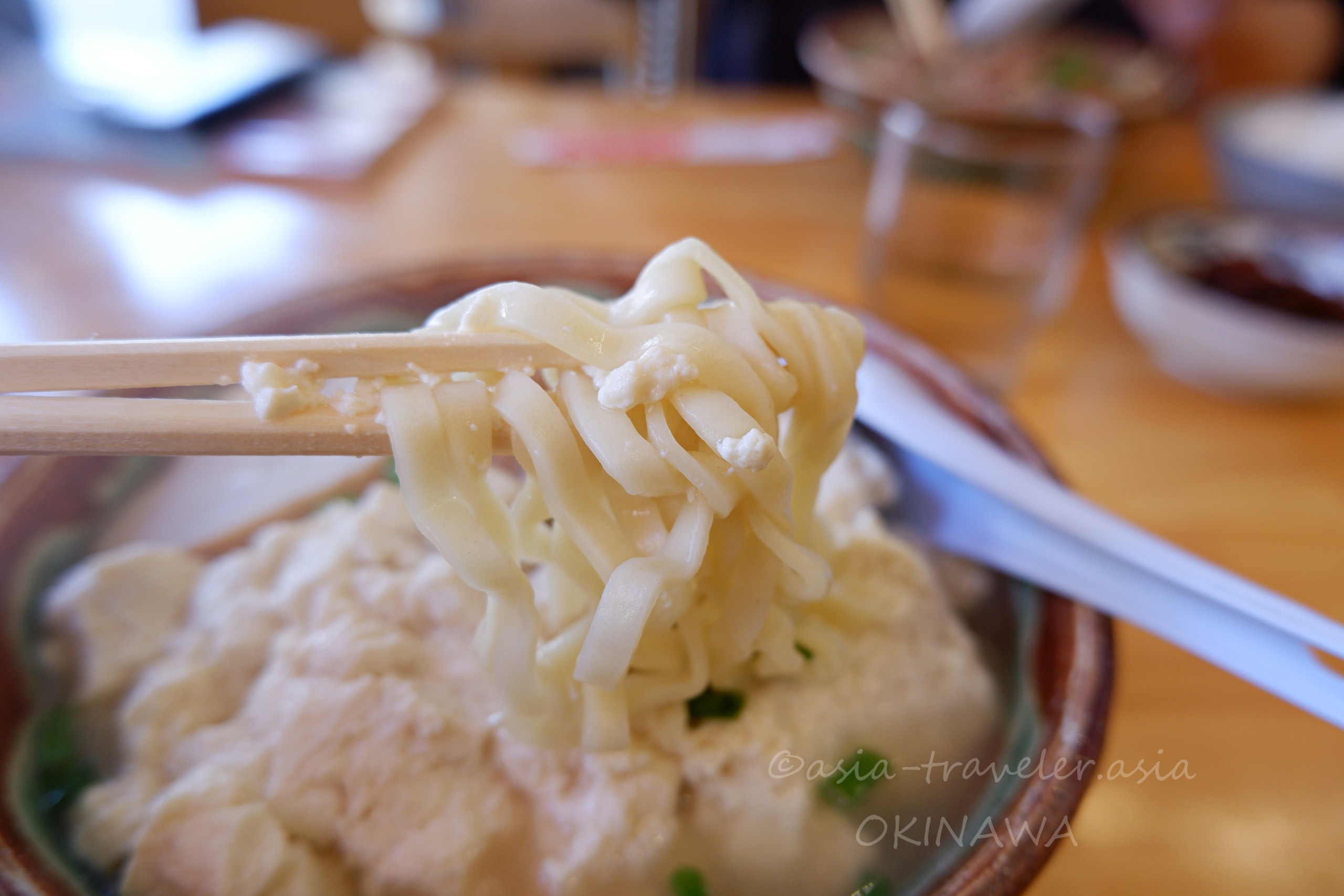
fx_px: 859
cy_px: 448
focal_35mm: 23
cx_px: 672
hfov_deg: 76.1
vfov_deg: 55.1
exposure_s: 1/42
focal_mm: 15
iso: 200
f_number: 3.5
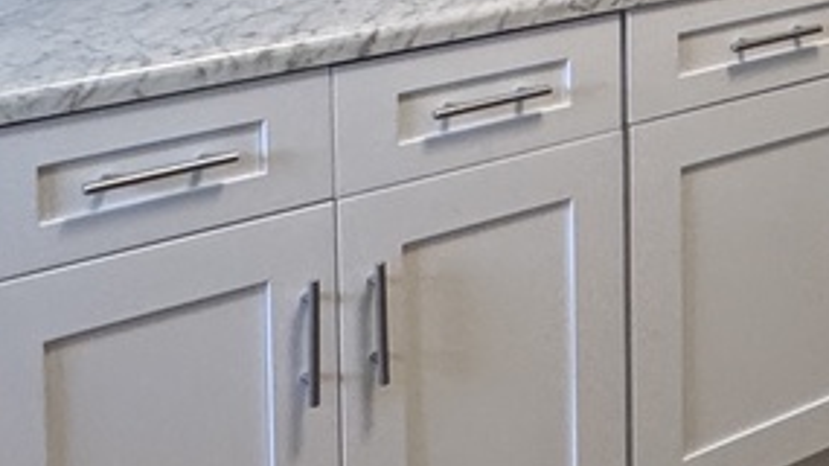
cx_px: 1161
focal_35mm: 77
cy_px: -291
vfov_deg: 14.3
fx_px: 1692
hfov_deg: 23.4
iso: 250
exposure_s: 1/120
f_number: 2.2
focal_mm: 2.22
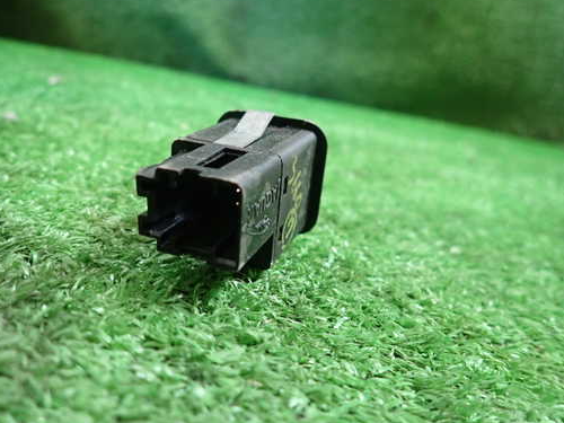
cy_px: 210
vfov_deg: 46.8
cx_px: 243
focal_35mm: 30
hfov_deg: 59.7
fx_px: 489
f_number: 2
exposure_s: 1/30
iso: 400
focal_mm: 4.5
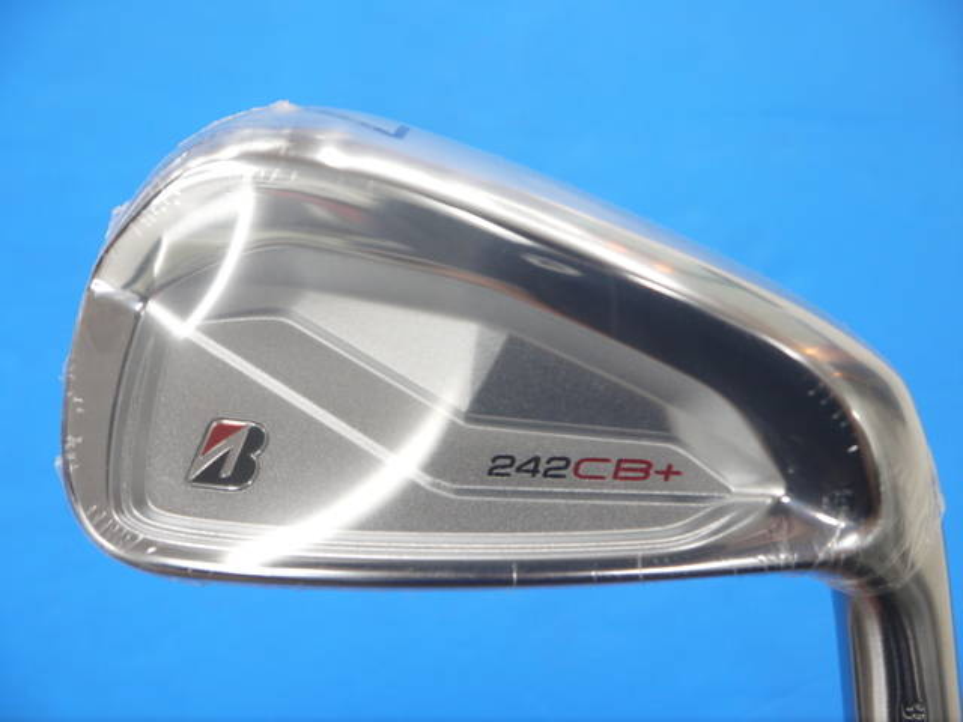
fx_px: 2337
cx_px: 482
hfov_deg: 23.3
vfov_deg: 17.6
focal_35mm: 84
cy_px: 361
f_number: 5.6
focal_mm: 42
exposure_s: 1/80
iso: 640
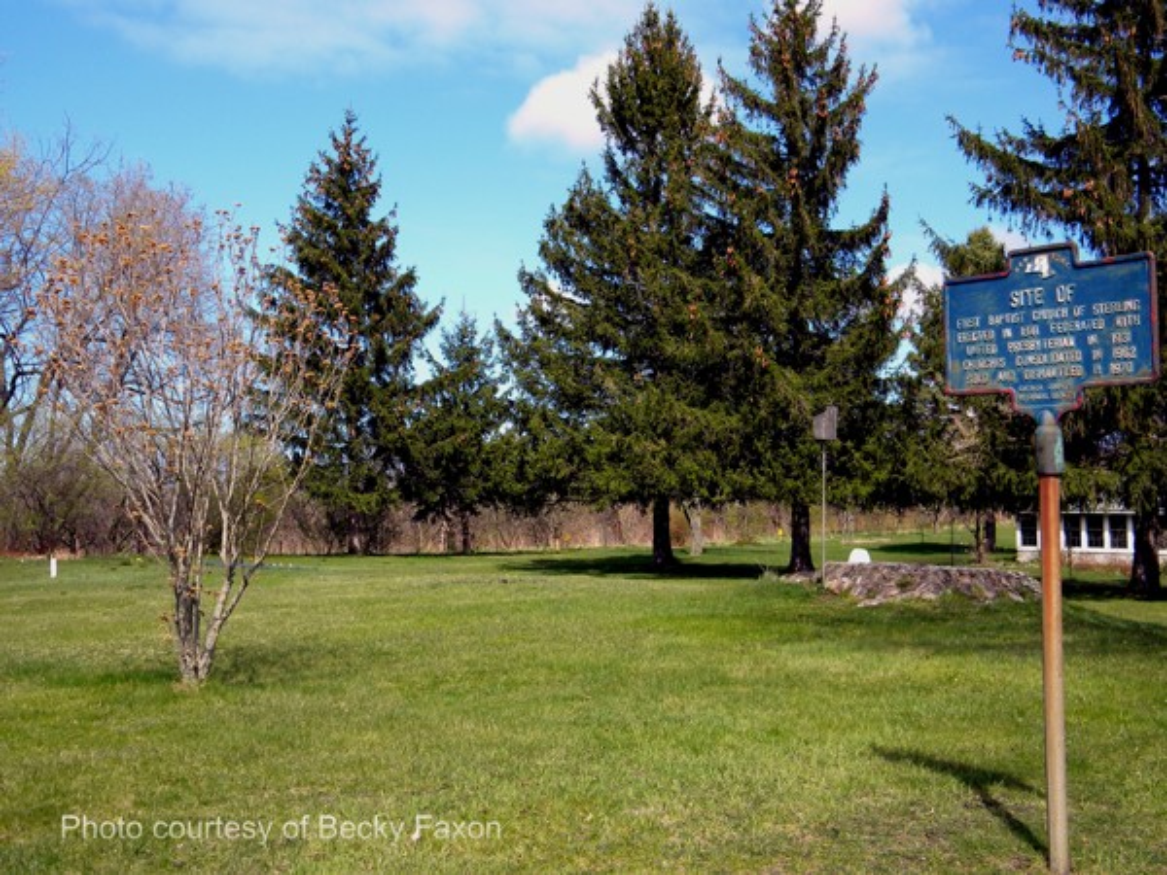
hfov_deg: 45.8
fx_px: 1382
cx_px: 584
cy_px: 438
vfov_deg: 35.1
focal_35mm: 41
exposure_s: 1/514
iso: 80
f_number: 3.8
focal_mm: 7.3
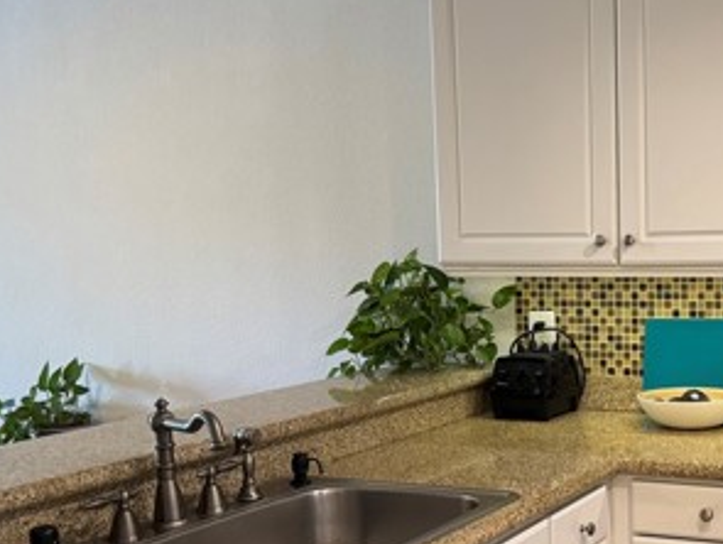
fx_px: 1087
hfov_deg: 35.3
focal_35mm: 52
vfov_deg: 27.9
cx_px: 603
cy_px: 360
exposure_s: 1/60
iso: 320
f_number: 1.78
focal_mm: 6.76
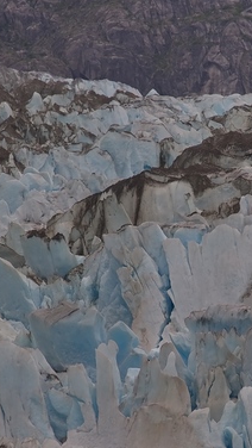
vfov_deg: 5.0
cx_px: 229
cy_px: 278
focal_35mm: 428
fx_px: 5075
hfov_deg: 2.8
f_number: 4
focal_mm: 120
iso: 140
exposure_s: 1/250
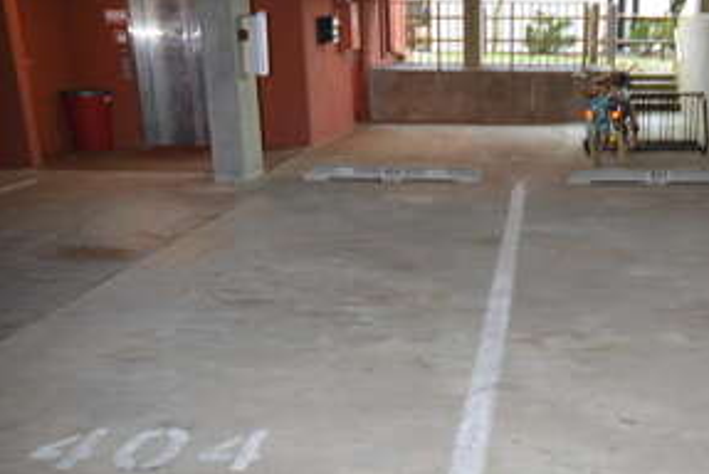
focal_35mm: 40
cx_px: 509
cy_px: 309
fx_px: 789
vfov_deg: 33.2
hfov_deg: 47.1
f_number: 4
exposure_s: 1/6
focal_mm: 10
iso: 640
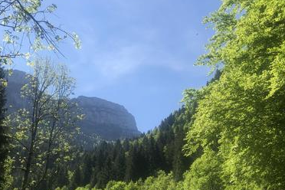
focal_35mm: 47
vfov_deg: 28.6
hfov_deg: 41.9
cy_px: 99
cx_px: 145
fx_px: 372
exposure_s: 1/1715
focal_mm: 3.99
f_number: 1.8
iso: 20
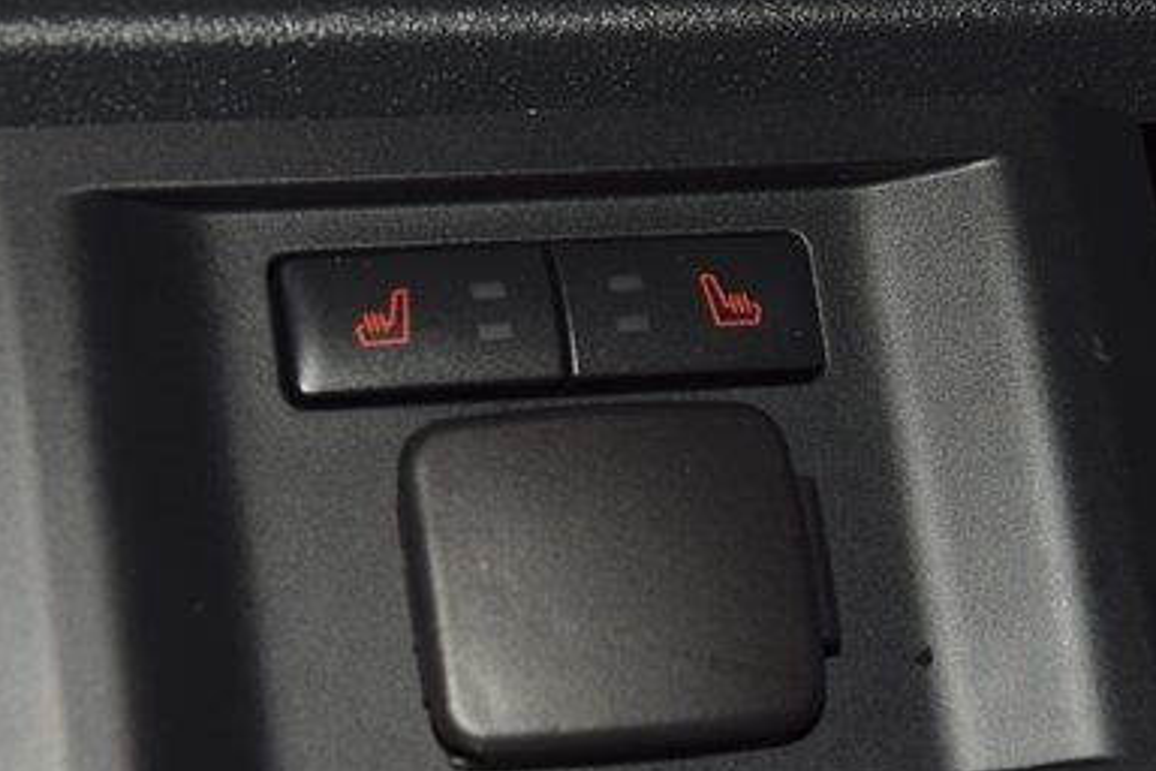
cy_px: 321
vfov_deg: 7.8
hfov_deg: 11.7
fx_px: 5619
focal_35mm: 175
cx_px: 545
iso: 100
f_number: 8
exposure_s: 1/125
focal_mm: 70
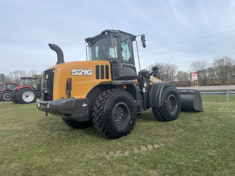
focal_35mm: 26
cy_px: 88
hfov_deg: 67.3
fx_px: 177
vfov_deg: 53.1
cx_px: 118
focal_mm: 4.2
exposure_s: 1/1984
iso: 32
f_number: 1.6
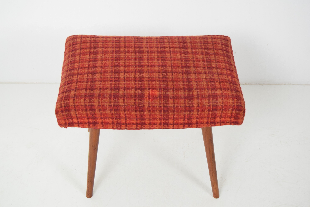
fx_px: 517
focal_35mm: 60
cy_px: 104
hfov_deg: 33.4
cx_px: 155
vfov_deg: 22.7
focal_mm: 40
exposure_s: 1/160
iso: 1600
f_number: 6.3
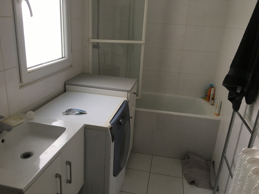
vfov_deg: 48.2
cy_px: 97
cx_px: 130
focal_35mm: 29
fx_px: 217
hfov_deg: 61.7
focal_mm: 4.15
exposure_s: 1/33
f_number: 2.2
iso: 32
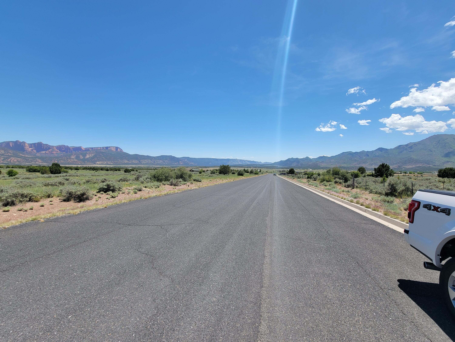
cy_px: 171
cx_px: 228
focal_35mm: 13
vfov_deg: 89.9
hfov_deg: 106.2
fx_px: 171
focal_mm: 2.2
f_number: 2.2
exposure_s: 1/1672
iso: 50
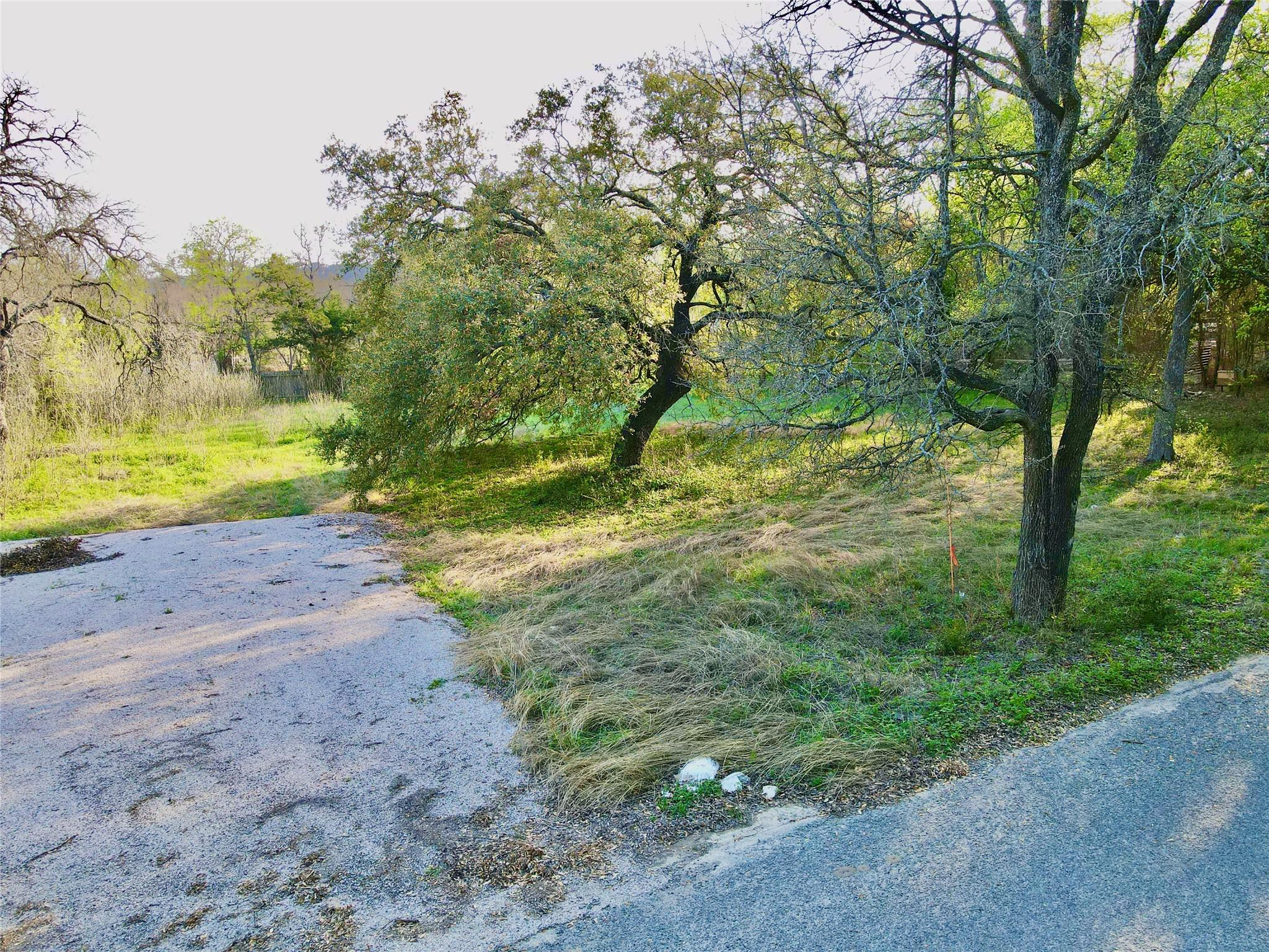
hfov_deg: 71.6
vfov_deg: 56.8
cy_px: 476
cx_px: 634
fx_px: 880
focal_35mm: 24
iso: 100
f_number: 2.8
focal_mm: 4.5
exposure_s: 1/160
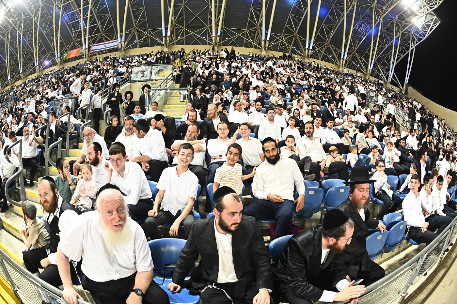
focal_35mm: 16
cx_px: 228
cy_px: 152
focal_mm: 16
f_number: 5.6
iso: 3200
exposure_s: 1/160
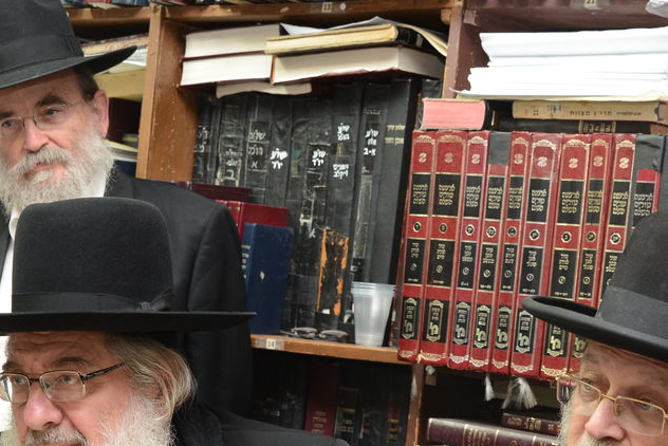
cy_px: 388
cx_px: 257
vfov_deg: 14.6
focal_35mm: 93
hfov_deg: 21.9
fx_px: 1726
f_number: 6.3
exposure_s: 1/100
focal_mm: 42
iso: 1600
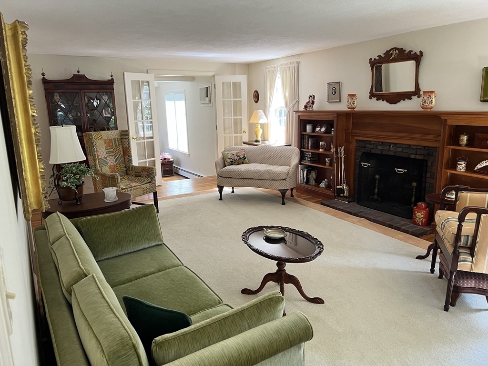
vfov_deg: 53.1
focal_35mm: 26
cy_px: 183
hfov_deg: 67.3
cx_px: 244
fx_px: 367
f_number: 1.5
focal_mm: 5.7
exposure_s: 1/97
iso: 125
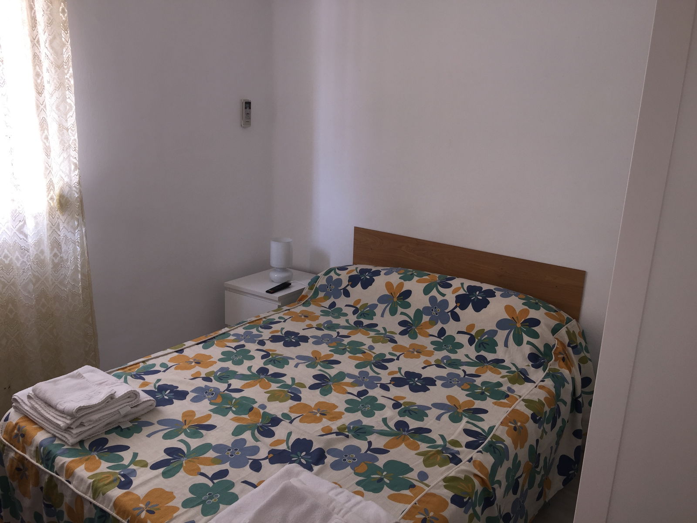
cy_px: 262
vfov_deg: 48.2
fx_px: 584
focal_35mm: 29
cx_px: 348
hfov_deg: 61.7
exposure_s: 1/33
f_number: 2.2
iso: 32
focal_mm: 4.15
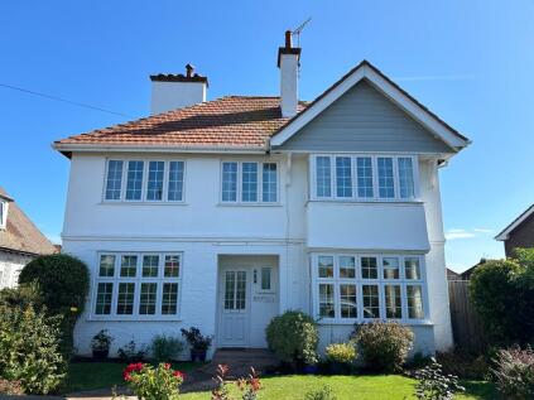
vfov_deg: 53.0
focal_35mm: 26
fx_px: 401
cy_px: 200
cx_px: 267
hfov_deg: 67.3
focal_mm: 5.7
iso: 50
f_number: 1.5
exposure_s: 1/3077
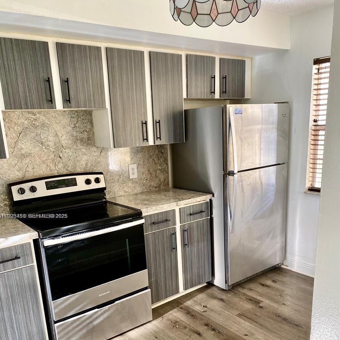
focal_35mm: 31
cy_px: 217
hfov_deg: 52.5
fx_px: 344
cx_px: 169
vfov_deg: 51.9
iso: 125
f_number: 1.8
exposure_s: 1/113
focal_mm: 4.25
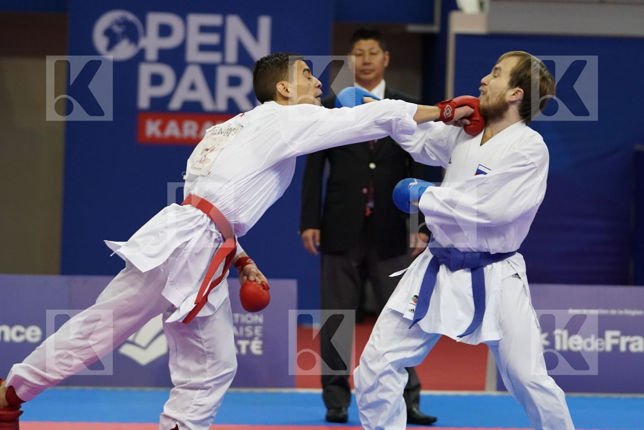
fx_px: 2844
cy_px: 215
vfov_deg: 8.6
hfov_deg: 12.9
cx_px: 322
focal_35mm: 159
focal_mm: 106
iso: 4000
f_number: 2.8
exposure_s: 1/1000
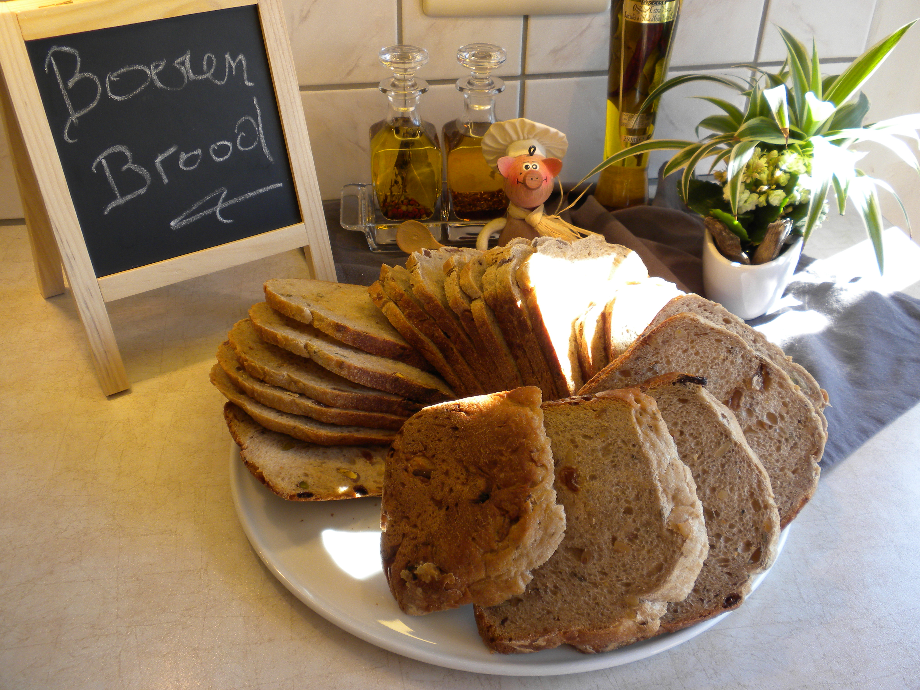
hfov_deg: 50.1
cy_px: 345
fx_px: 983
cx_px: 460
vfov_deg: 38.7
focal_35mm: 37
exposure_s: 1/58.7
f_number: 3.5
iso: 79
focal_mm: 6.6
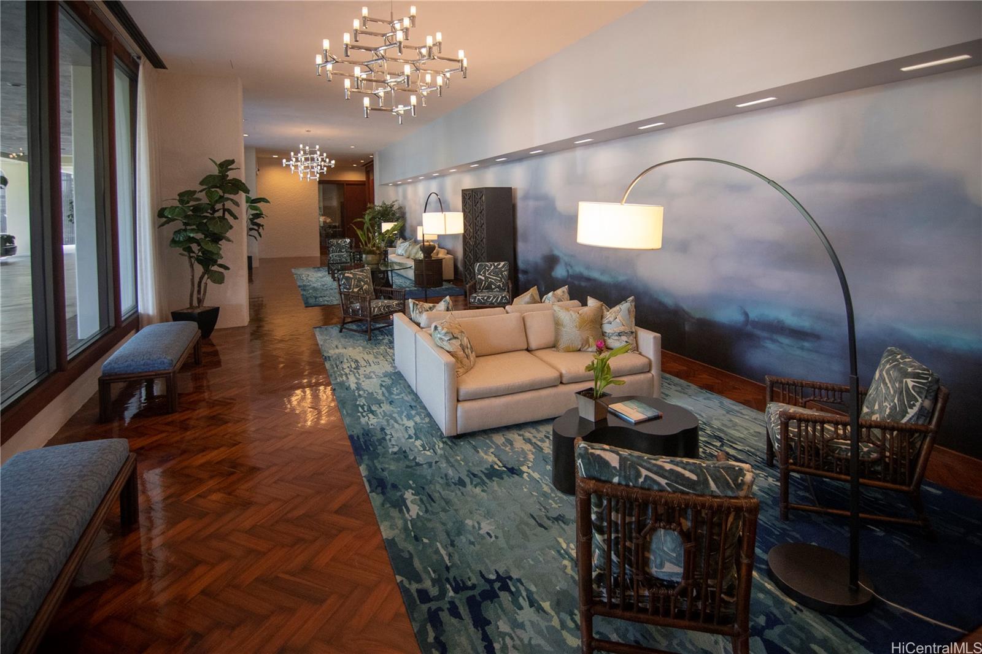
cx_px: 491
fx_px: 436
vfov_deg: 73.7
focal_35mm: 16
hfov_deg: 96.7
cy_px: 327
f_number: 2.8
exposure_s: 1/125
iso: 1400
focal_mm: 11
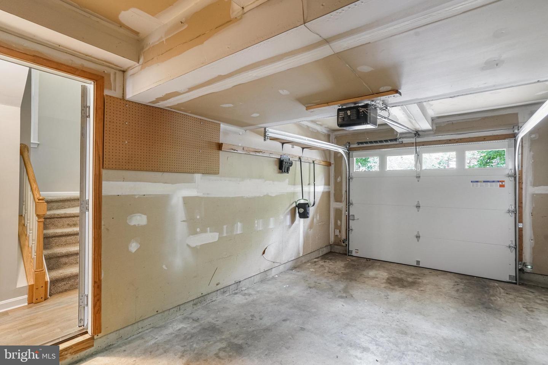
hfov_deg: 96.7
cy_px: 182
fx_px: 244
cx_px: 274
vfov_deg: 73.7
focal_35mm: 16
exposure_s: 1/6
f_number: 8
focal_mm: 16
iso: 1250
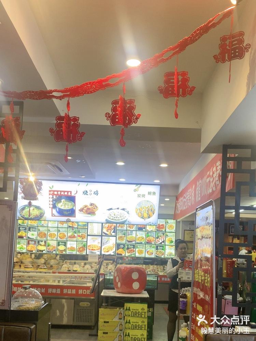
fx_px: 592
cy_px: 170
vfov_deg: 32.2
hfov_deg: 24.4
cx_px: 128
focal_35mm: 60
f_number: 1.8
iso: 40
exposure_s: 1/60
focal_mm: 4.25
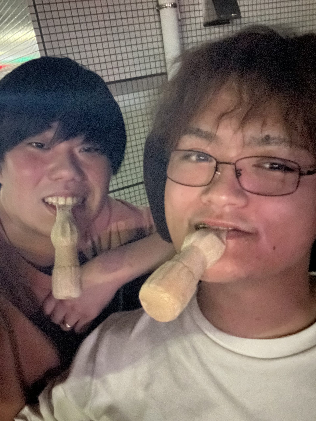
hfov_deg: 46.8
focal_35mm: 30
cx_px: 158
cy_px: 210
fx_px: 365
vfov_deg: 60.0
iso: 3200
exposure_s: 1/15
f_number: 1.9
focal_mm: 2.69
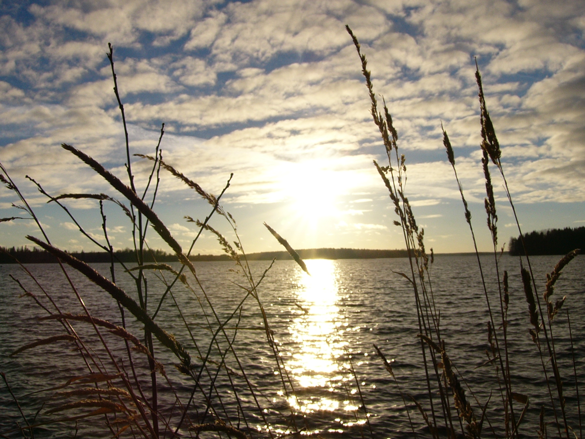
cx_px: 292
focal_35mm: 35
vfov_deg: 40.7
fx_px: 591
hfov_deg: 52.6
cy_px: 220
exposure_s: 1/640
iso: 50
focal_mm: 4.6
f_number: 7.3
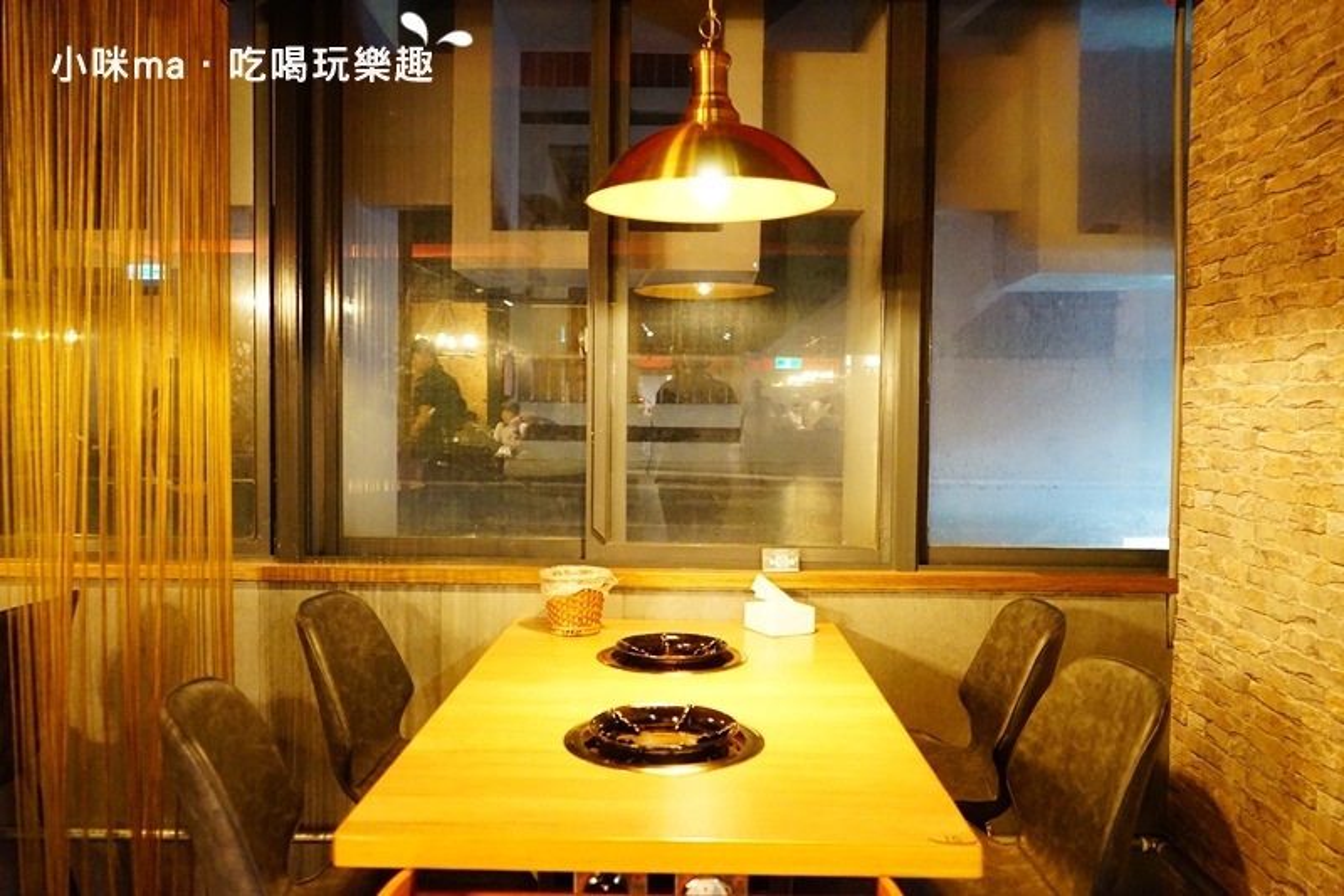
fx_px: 1045
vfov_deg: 46.4
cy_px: 448
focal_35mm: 28
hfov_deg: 65.5
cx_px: 672
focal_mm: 28
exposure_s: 1/50
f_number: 3.5
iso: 6400
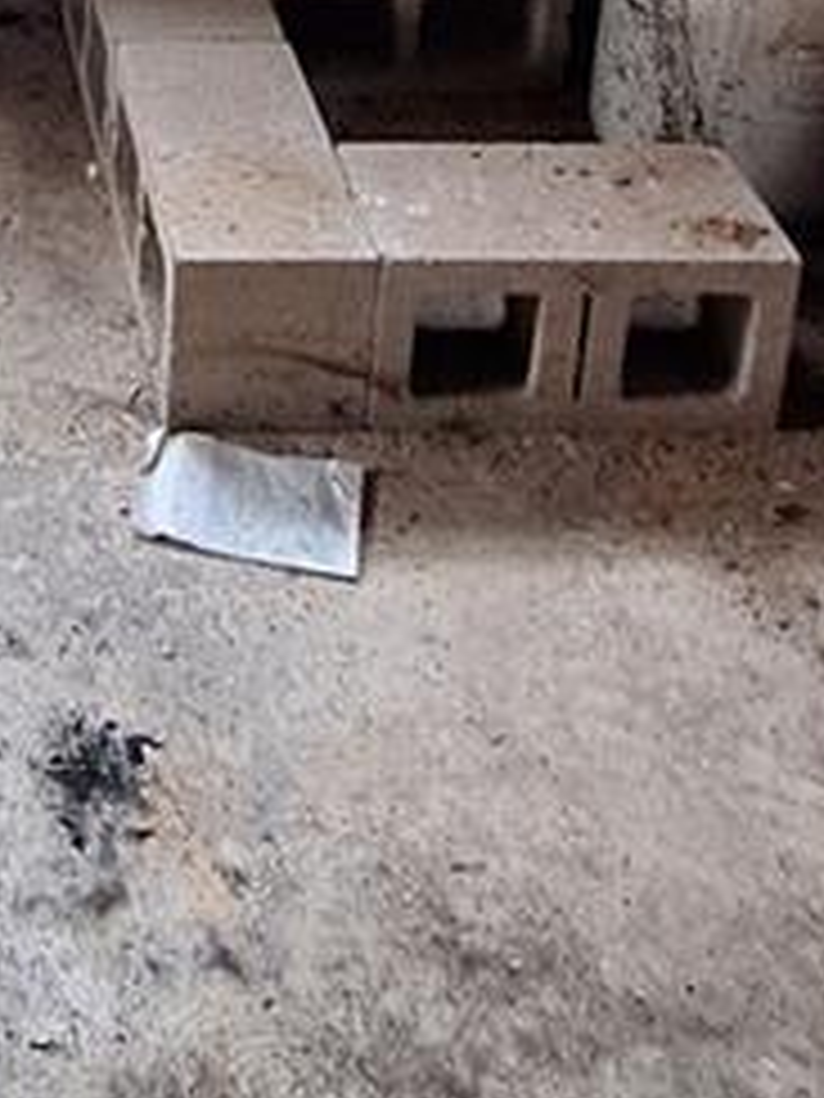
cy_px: -562
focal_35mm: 64
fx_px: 2031
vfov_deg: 23.8
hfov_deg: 21.2
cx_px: -189
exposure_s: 1/40
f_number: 2.2
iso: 64
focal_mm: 1.74
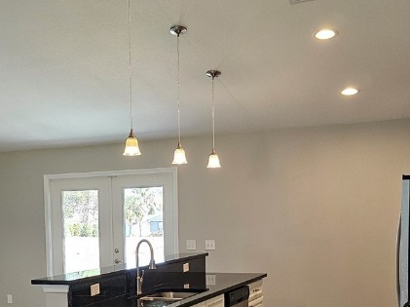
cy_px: 269
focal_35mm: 56
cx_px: 104
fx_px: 663
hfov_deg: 33.7
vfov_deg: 25.4
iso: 200
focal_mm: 6.3
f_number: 1.7
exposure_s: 1/120
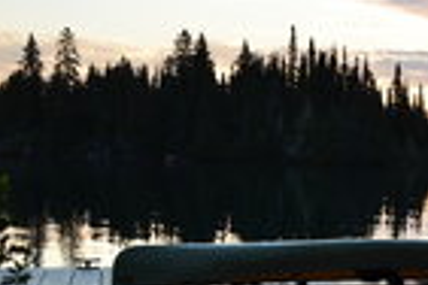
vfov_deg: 15.7
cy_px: 302
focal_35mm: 85
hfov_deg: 21.7
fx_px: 1010
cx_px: 549
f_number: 5
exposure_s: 1/100
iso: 400
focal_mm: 20
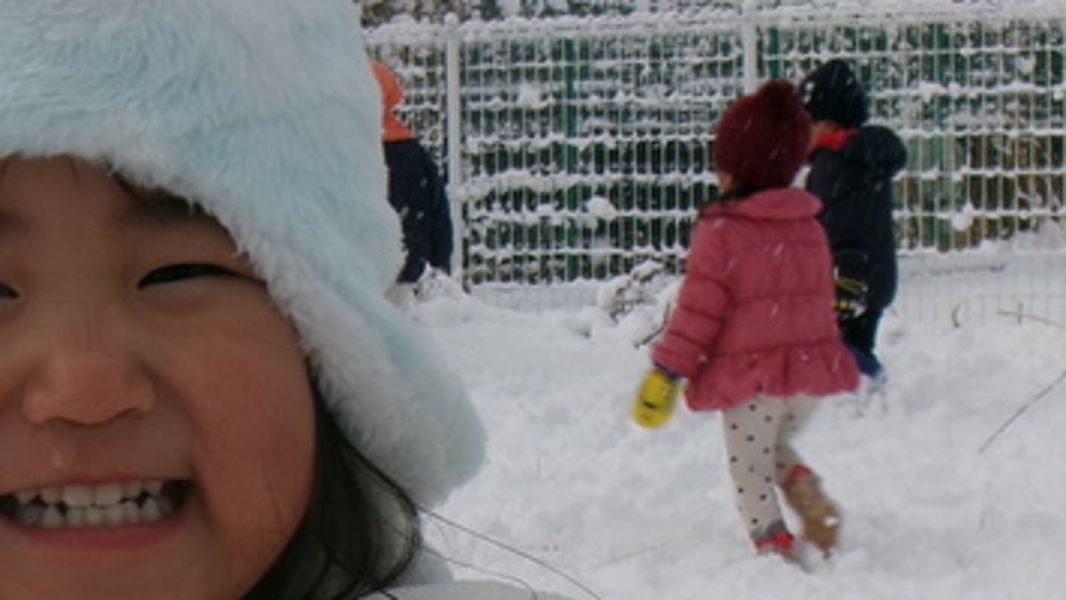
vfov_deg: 9.1
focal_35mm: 132
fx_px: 3733
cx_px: 54
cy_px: 612
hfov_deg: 16.0
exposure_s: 1/150
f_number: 12.5
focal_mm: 7.8
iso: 100
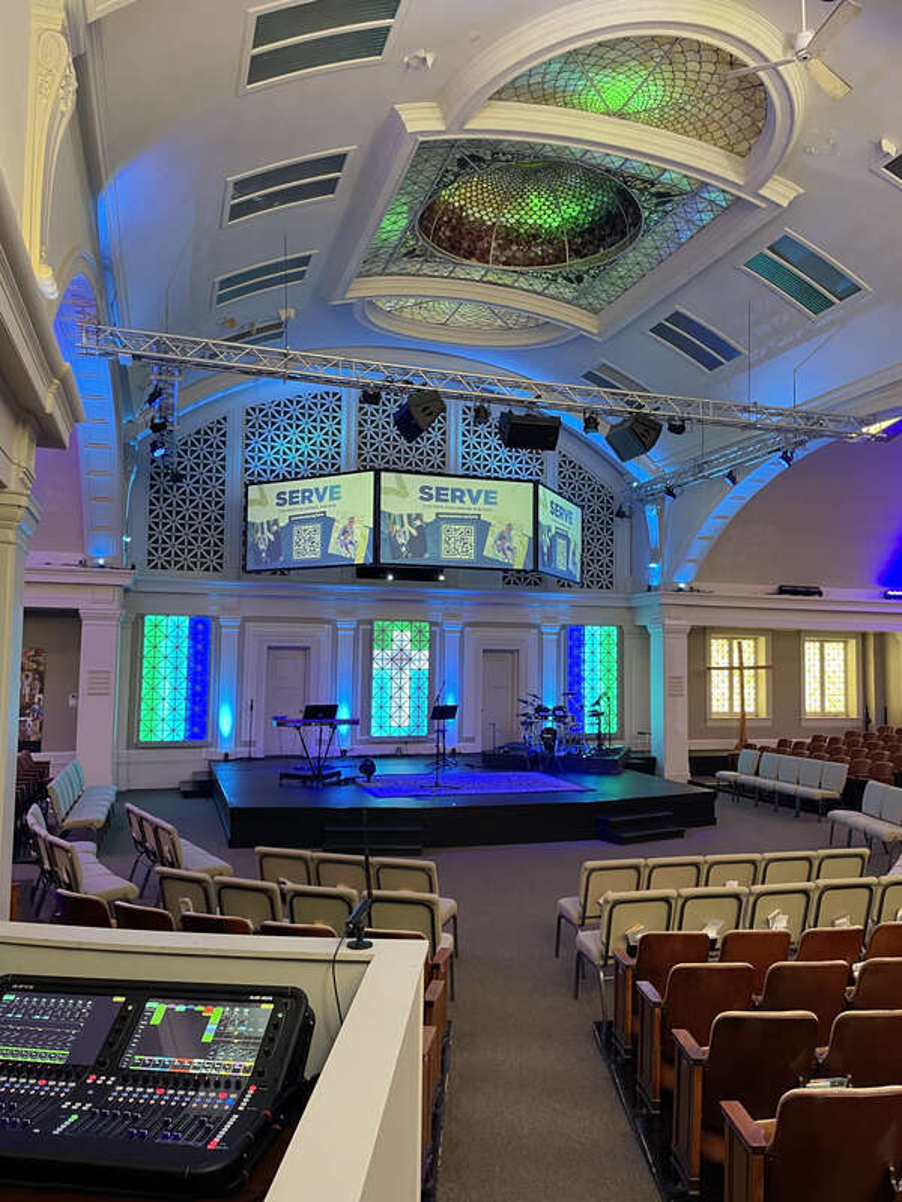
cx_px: 451
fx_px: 903
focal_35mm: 26
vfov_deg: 67.3
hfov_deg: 53.1
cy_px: 601
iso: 320
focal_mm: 4.2
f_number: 1.6
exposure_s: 1/60
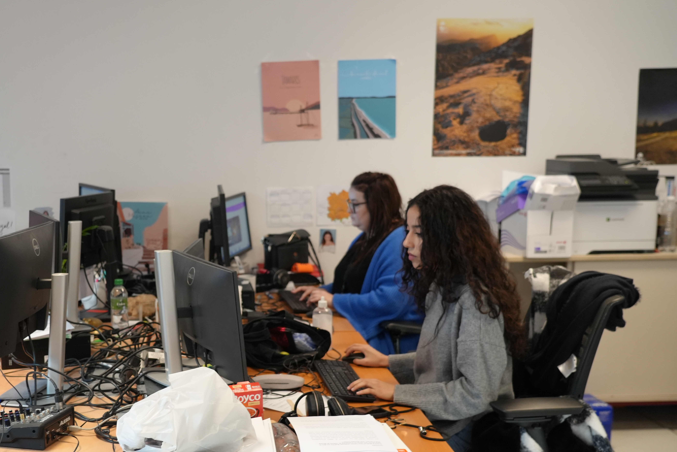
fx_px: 903
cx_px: 228
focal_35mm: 48
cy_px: 287
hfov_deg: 40.6
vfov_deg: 28.0
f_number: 4
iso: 1600
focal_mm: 36
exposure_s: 1/160
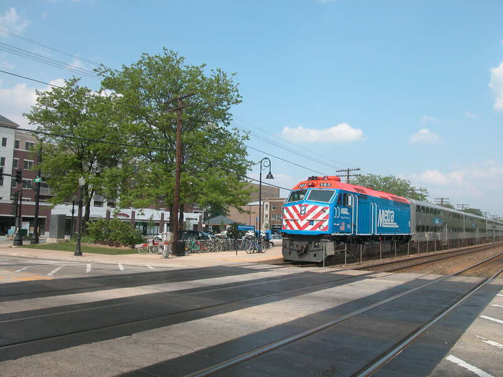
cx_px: 252
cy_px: 188
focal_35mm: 28
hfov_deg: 63.4
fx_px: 407
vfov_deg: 49.7
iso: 100
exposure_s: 1/439
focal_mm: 7.1
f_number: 6.3
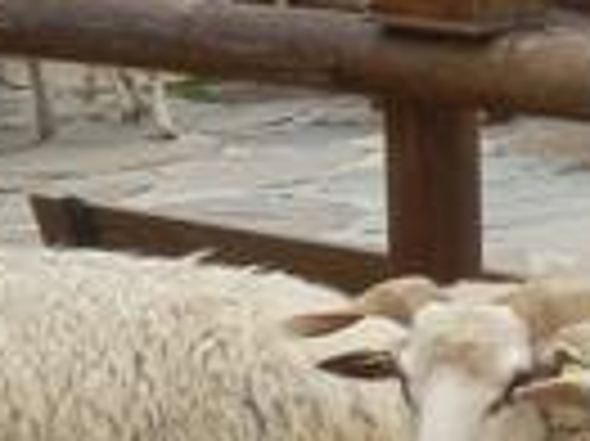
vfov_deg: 5.3
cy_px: 9
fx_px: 4785
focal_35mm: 281
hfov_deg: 6.5
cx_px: 1662
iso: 200
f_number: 4.2
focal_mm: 8.3
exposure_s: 1/500
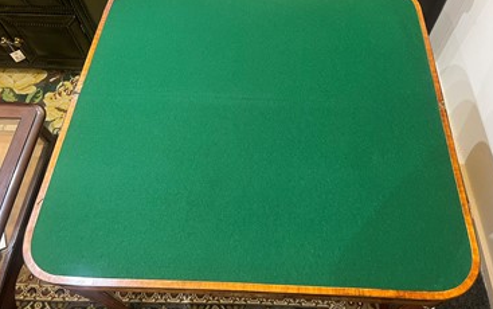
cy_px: 132
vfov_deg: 41.8
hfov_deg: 62.8
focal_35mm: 30
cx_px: 263
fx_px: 403
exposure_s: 1/50
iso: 320
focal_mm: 5.1
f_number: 1.6
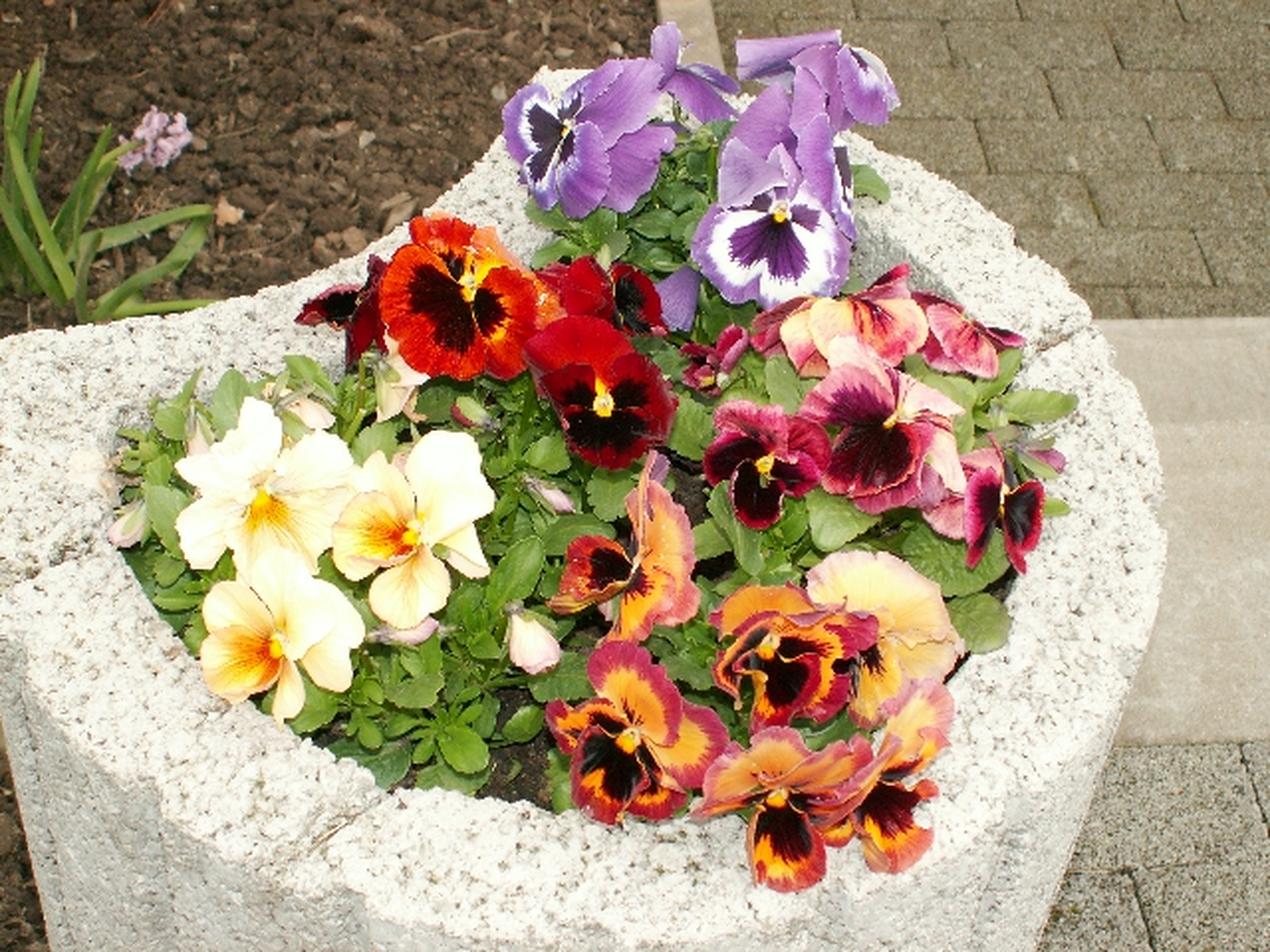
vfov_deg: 24.0
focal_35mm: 61
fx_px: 2238
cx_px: 635
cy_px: 476
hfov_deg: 31.7
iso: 50
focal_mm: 10.23
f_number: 3.2
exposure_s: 1/200
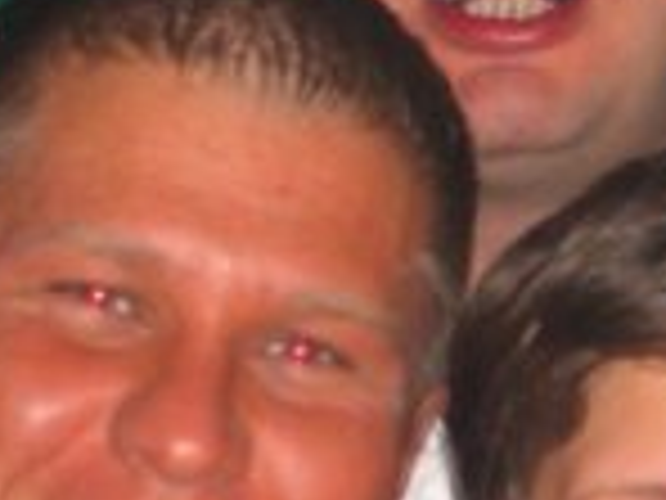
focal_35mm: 231
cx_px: 572
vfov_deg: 6.4
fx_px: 4444
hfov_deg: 8.5
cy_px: 441
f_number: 3.6
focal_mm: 11.8
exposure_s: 1/60
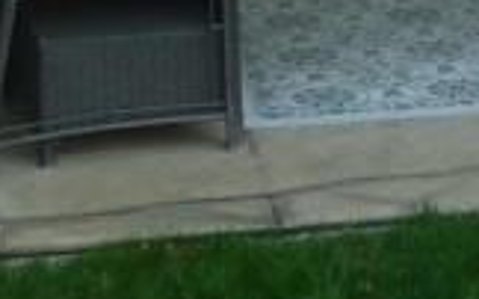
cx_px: 934
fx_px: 2192
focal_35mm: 168
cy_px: -320
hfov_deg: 11.4
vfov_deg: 7.5
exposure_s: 1/50
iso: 80
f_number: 3.3
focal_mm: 4.1
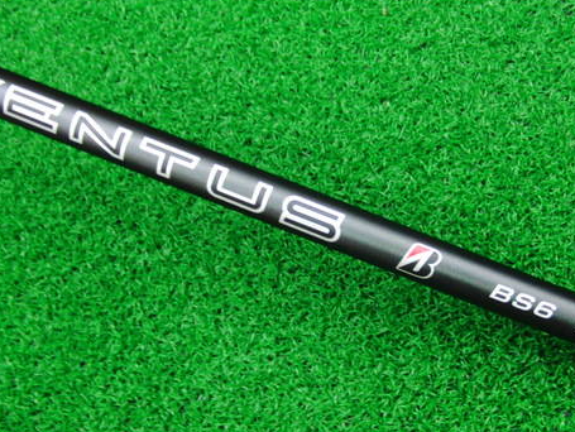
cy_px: 224
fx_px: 864
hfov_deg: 36.7
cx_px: 339
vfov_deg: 28.1
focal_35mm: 52
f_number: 3.6
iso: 400
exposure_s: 1/25
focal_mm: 6.42
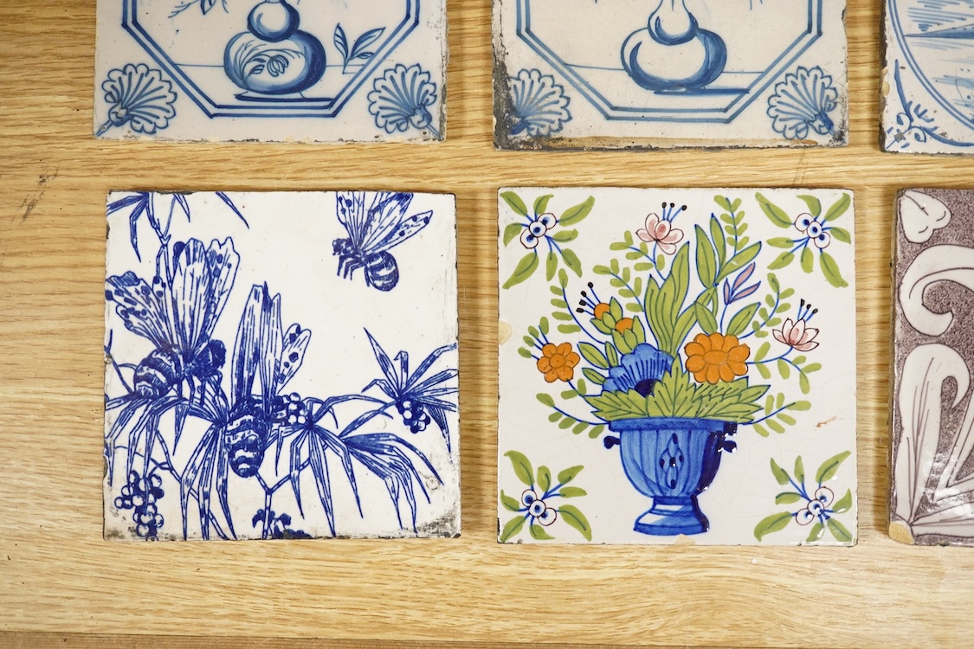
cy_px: 324
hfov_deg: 43.6
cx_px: 487
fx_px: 1217
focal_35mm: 45
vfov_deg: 29.9
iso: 2500
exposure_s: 1/160
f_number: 7.1
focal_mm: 30
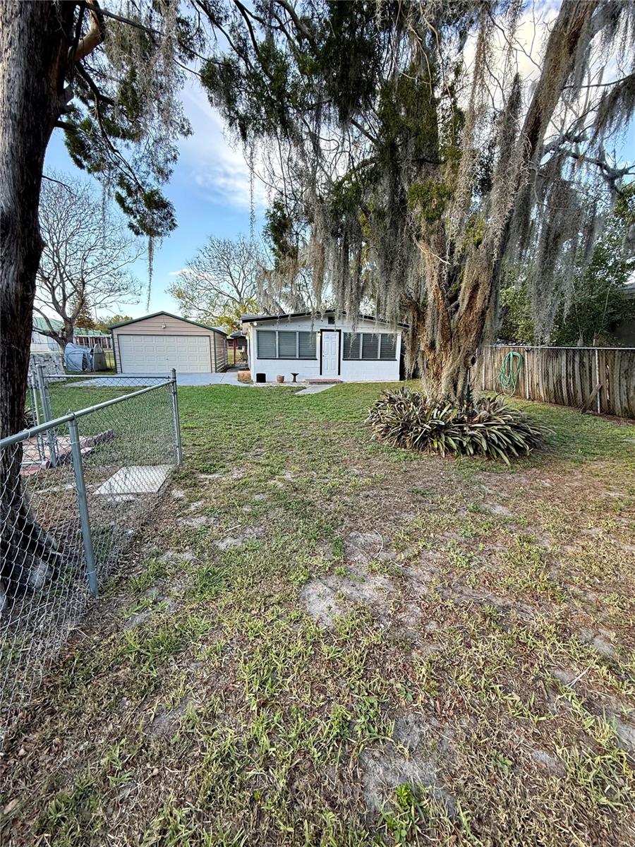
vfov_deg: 102.1
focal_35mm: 14
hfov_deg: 85.7
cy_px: 424
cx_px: 318
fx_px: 342
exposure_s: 1/188
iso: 64
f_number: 2.2
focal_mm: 2.22
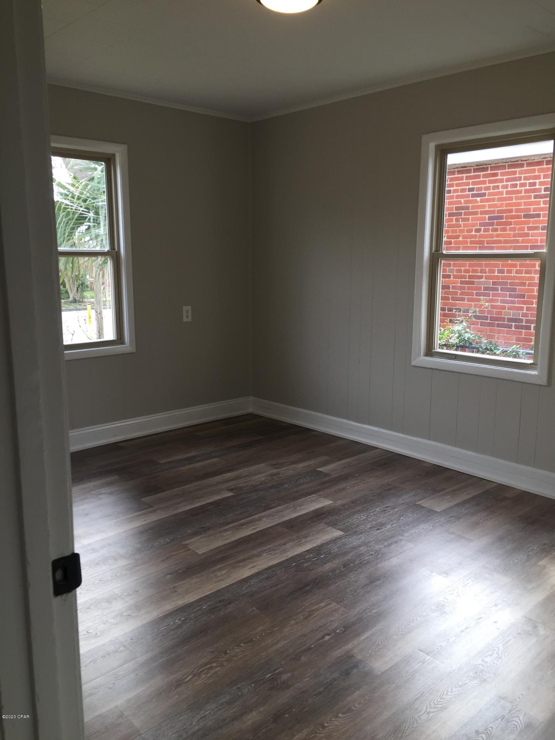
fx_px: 620
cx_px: 278
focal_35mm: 29
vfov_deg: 61.7
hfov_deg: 48.2
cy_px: 370
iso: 32
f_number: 2.2
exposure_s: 1/120
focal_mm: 4.15
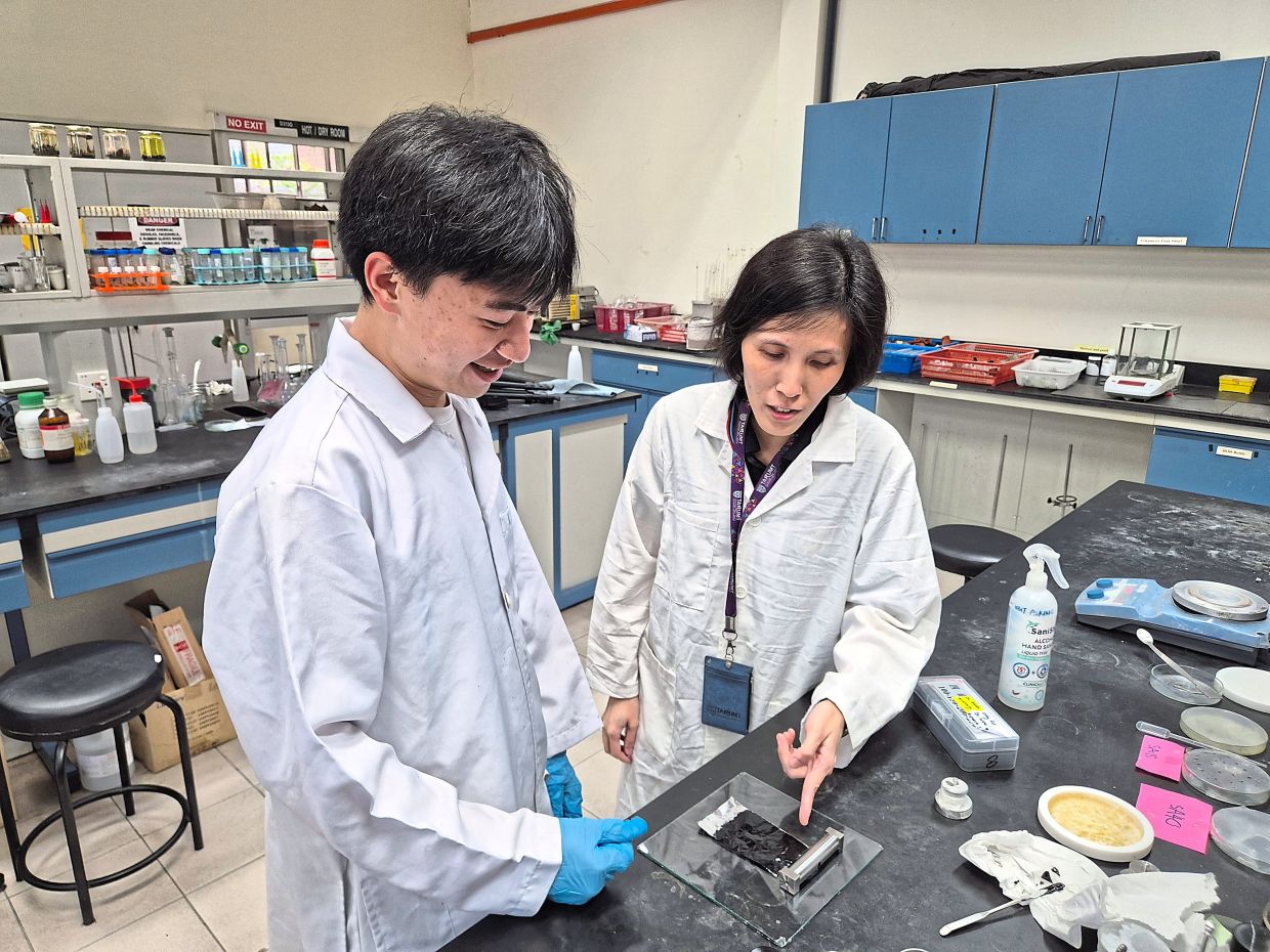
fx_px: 844
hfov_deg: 73.9
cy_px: 476
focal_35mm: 23
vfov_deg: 58.9
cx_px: 635
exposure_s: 1/100
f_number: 1.8
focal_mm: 5.4
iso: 160
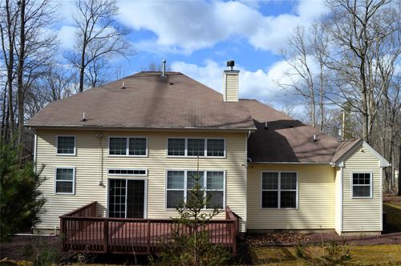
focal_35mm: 27
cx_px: 200
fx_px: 300
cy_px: 133
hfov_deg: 67.4
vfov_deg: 47.8
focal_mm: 18
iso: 100
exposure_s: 1/400
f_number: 7.1
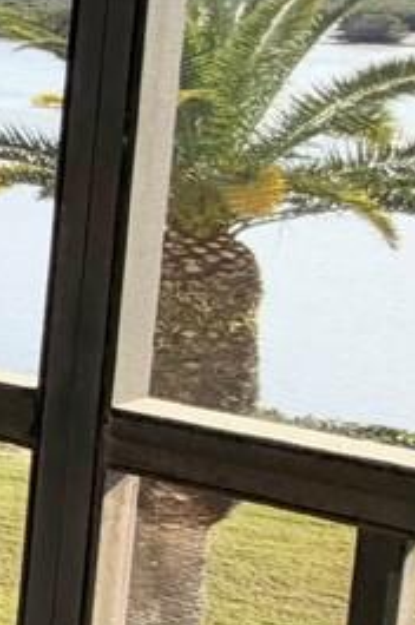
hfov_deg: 8.4
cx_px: -1217
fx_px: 1526
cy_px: 146
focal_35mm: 88
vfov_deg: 22.9
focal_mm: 2.22
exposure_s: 1/770
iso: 32
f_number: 2.2
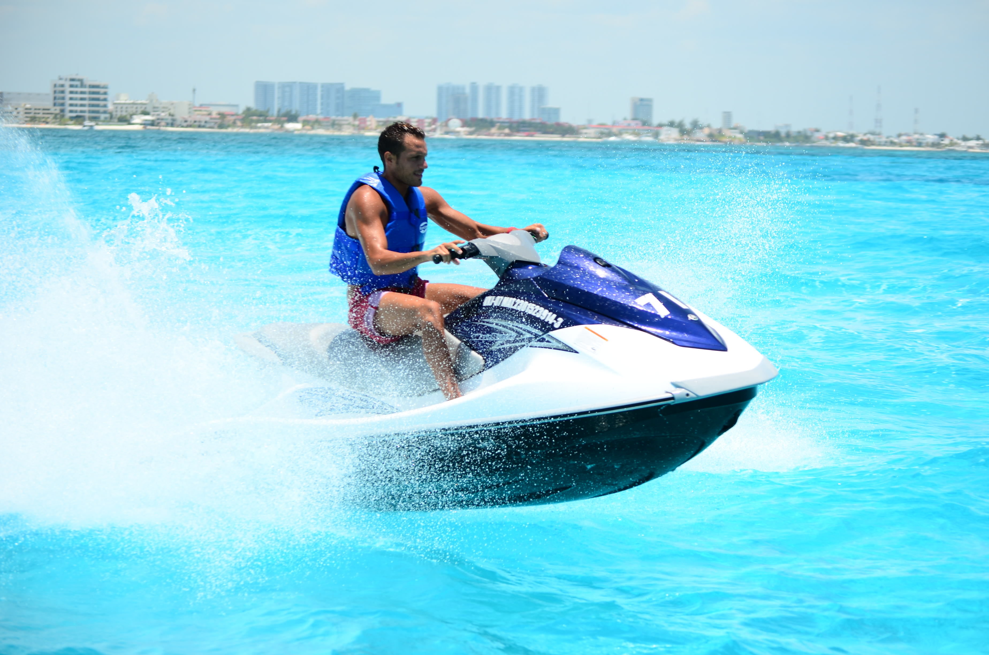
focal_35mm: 147
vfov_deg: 9.3
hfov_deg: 14.0
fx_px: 4030
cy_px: 328
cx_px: 494
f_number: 5.6
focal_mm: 98
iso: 100
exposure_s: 1/640
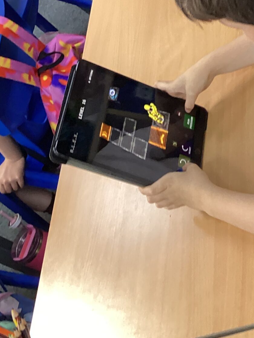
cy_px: 6
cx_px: 228
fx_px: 695
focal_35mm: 71
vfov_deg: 26.1
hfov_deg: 20.3
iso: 160
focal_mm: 3.3
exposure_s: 1/60
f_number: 2.4
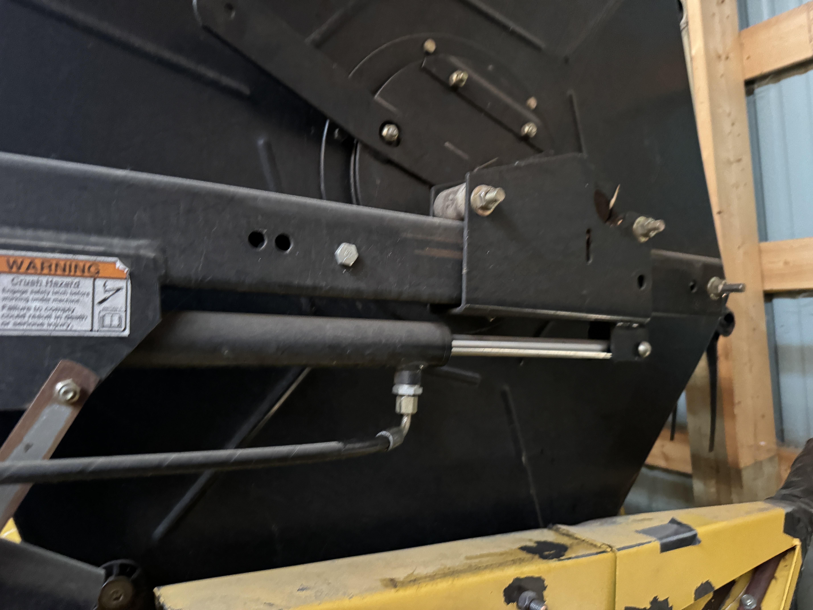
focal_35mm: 24
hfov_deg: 71.6
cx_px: 406
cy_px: 305
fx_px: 564
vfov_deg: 56.8
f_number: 1.78
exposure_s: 1/30
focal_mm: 6.76
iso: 1000
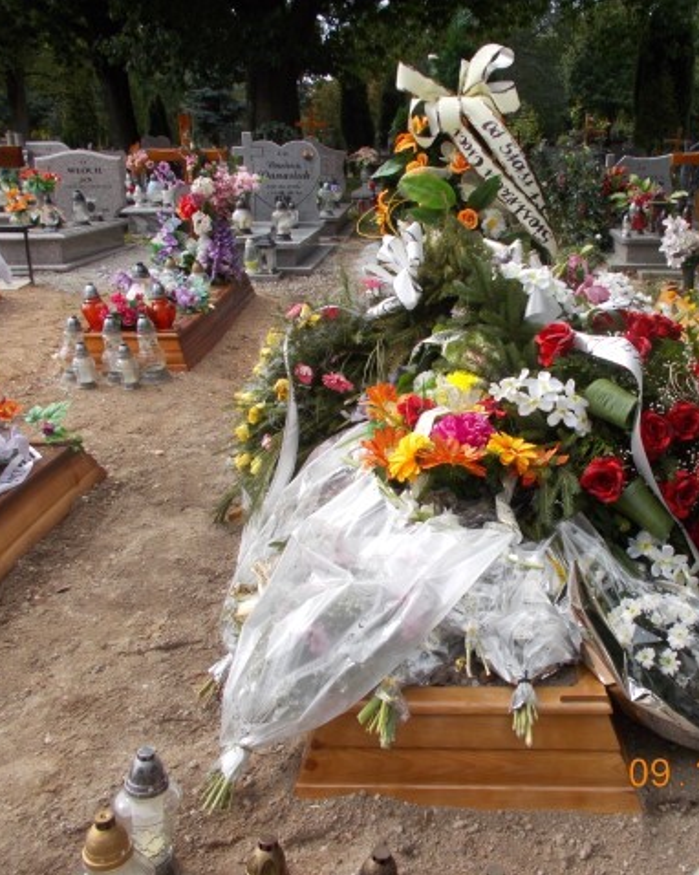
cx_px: 446
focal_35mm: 34
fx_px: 880
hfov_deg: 42.9
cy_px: 438
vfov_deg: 52.9
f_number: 3.2
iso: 80
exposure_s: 1/500
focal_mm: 4.6
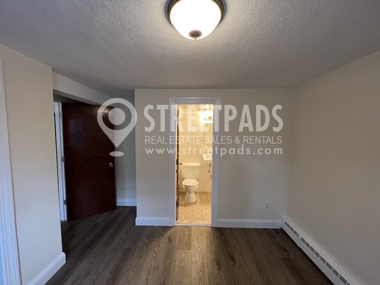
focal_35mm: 13
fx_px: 143
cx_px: 190
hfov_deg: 106.2
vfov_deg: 89.9
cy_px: 142
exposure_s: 1/60
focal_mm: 1.57
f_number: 1.8
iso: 200
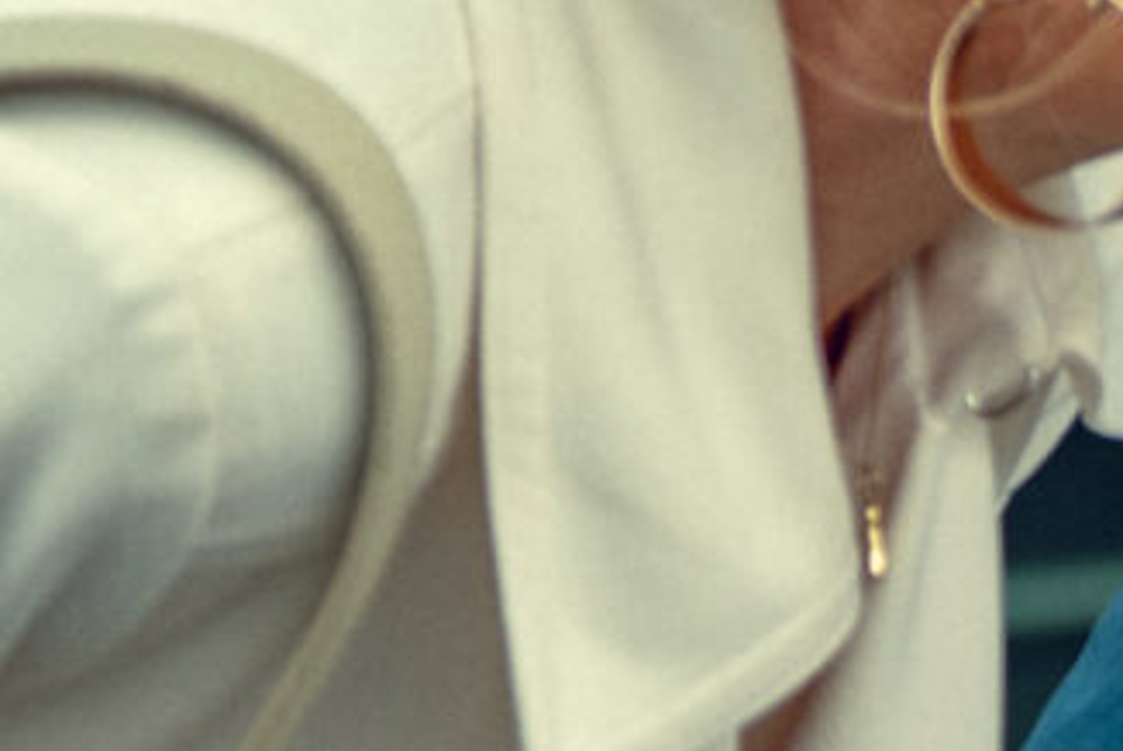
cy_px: 653
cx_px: 2728
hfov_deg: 3.7
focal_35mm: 549
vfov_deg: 2.5
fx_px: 17141
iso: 100
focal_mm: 70
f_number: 2.8
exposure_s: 1/125
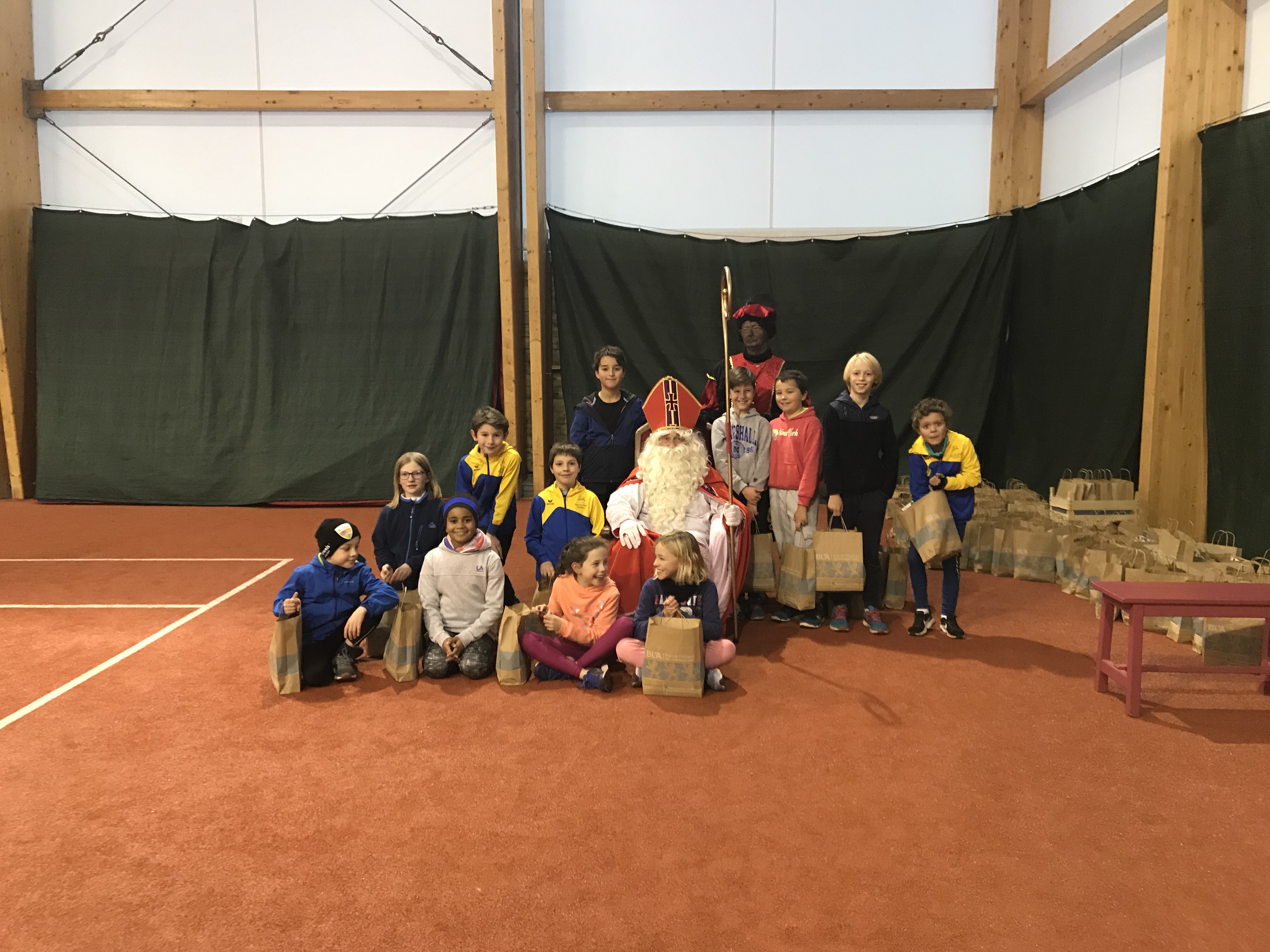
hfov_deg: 63.4
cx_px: 635
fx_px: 1027
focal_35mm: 28
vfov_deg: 49.7
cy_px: 476
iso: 80
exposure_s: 1/17
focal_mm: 3.99
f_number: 1.8
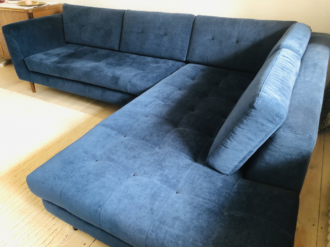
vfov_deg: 49.7
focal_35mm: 28
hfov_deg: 63.4
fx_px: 267
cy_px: 124
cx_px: 165
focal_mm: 4
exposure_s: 1/15
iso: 80
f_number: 1.8
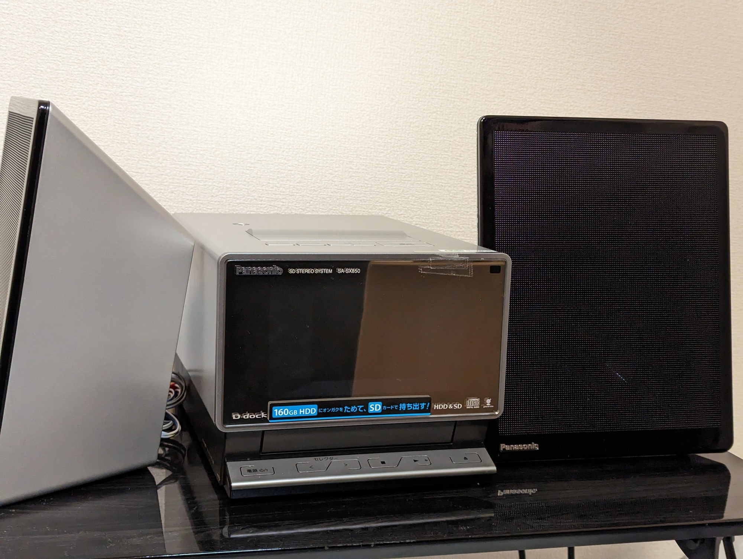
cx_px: 372
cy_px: 280
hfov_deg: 39.6
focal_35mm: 48
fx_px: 1032
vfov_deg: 30.3
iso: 858
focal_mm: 6.81
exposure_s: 1/109
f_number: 1.85
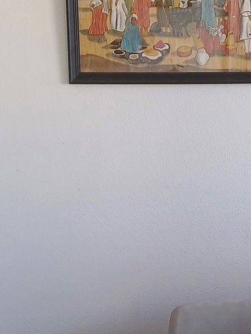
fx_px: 976
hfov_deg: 14.6
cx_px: 196
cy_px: 251
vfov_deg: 19.3
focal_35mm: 101
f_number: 1.8
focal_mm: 4.65
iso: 80
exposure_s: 1/100
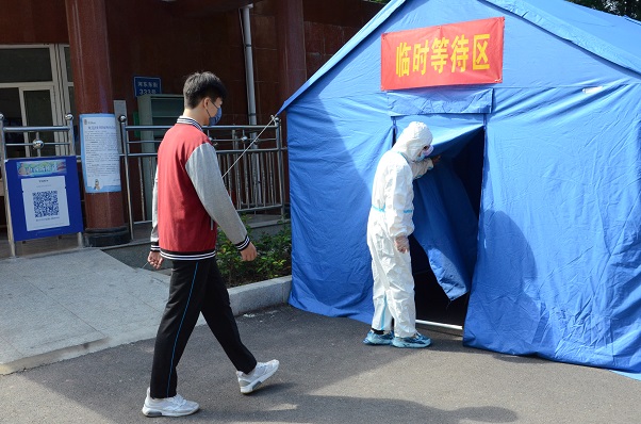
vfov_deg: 35.3
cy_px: 212
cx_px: 320
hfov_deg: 51.4
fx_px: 666
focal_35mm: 38
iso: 1600
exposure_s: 1/500
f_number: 11
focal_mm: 25
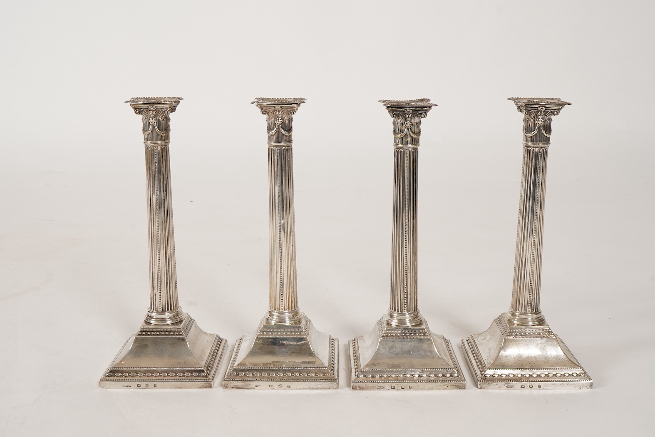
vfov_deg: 29.9
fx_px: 819
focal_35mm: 45
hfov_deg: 43.6
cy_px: 218
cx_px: 328
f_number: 22
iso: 400
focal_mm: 30
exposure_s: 1/125
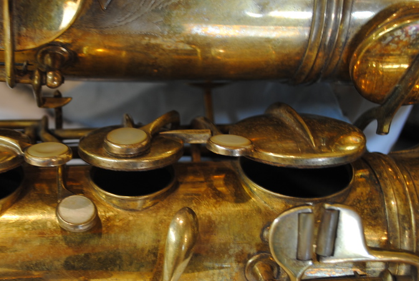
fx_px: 676
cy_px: 150
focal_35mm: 58
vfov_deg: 23.4
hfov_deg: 33.9
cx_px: 120
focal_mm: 26
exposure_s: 1/4
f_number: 4.2
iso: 100
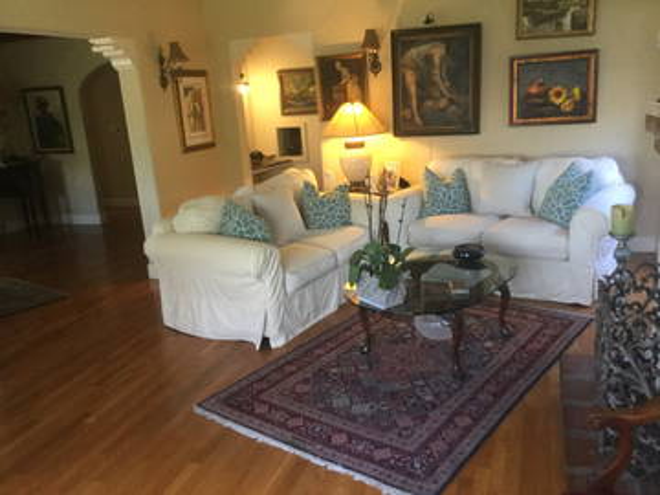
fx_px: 591
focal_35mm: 31
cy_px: 248
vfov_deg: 45.4
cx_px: 330
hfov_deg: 58.4
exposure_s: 1/30
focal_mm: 3.3
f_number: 2.4
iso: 160
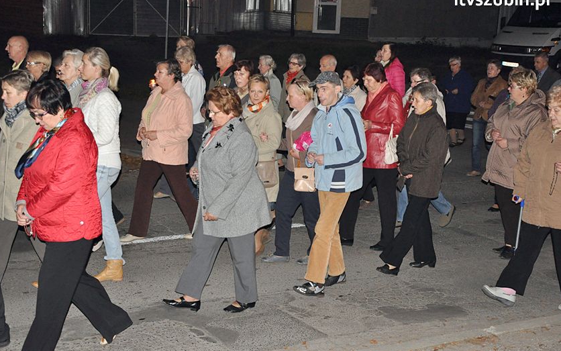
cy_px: 166
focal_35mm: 59
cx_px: 279
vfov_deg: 22.0
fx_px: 902
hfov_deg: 34.5
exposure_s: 1/60
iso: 2000
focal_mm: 38
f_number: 5
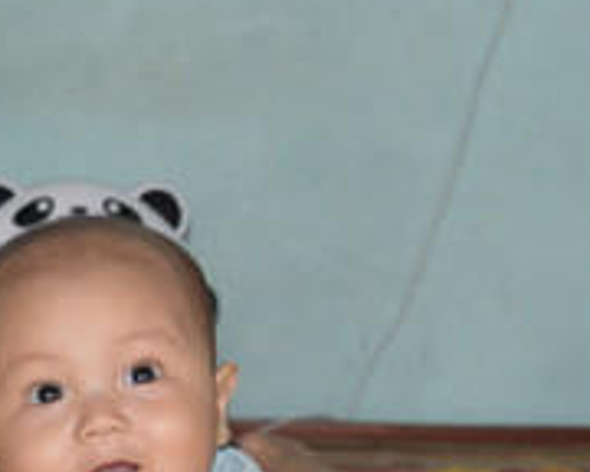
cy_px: 318
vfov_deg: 13.2
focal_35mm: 117
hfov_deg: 16.3
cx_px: 459
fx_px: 2043
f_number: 4.2
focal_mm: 30
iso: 1800
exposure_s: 1/60
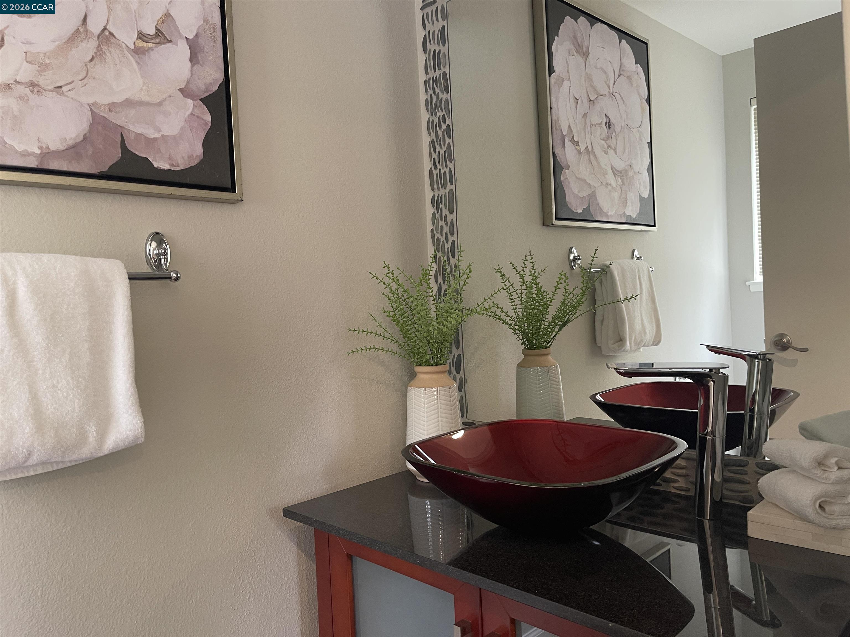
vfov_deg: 54.9
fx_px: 614
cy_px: 318
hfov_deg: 69.4
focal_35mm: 25
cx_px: 425
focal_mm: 5.1
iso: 200
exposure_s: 1/60
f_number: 1.6
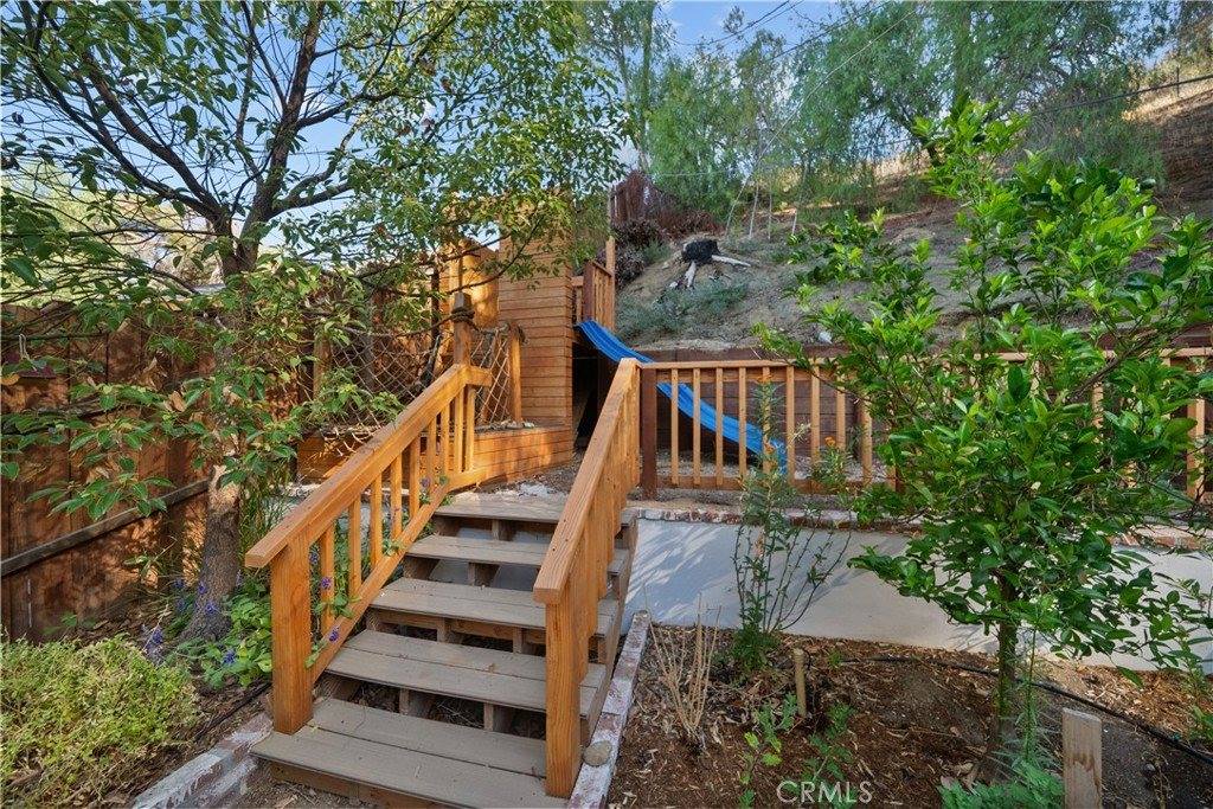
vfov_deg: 90.0
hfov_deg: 112.6
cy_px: 404
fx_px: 404
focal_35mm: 12
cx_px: 606
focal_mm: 12
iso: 500
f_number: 9
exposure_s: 1/80
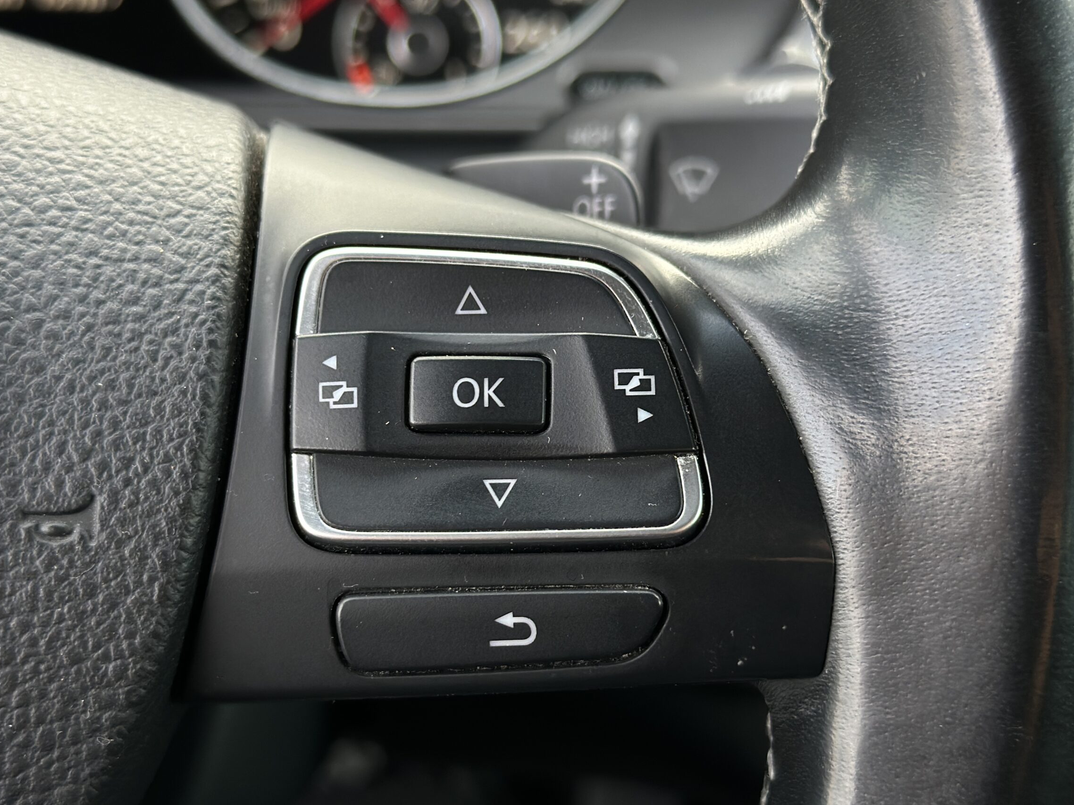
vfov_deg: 27.0
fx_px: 1675
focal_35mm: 54
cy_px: 452
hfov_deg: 35.5
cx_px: 510
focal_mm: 6.86
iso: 160
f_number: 1.78
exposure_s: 1/150
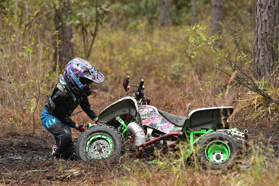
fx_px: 2150
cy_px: 93
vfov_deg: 5.0
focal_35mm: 278
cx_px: 140
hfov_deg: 7.4
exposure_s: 1/1000
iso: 1250
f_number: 3.5
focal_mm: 185
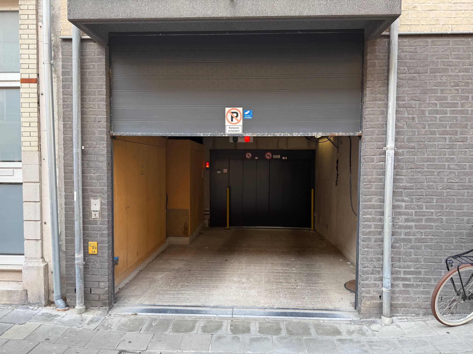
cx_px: 236
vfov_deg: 56.8
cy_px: 177
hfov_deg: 71.6
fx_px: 328
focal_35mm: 24
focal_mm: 6.76
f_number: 1.78
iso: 64
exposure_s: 1/169
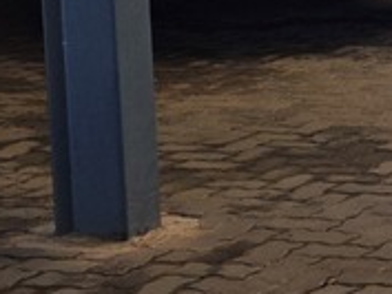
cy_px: -51
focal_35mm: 133
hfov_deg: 10.9
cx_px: 1107
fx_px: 1507
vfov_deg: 11.0
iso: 80
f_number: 1.7
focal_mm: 6.25
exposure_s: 1/1737
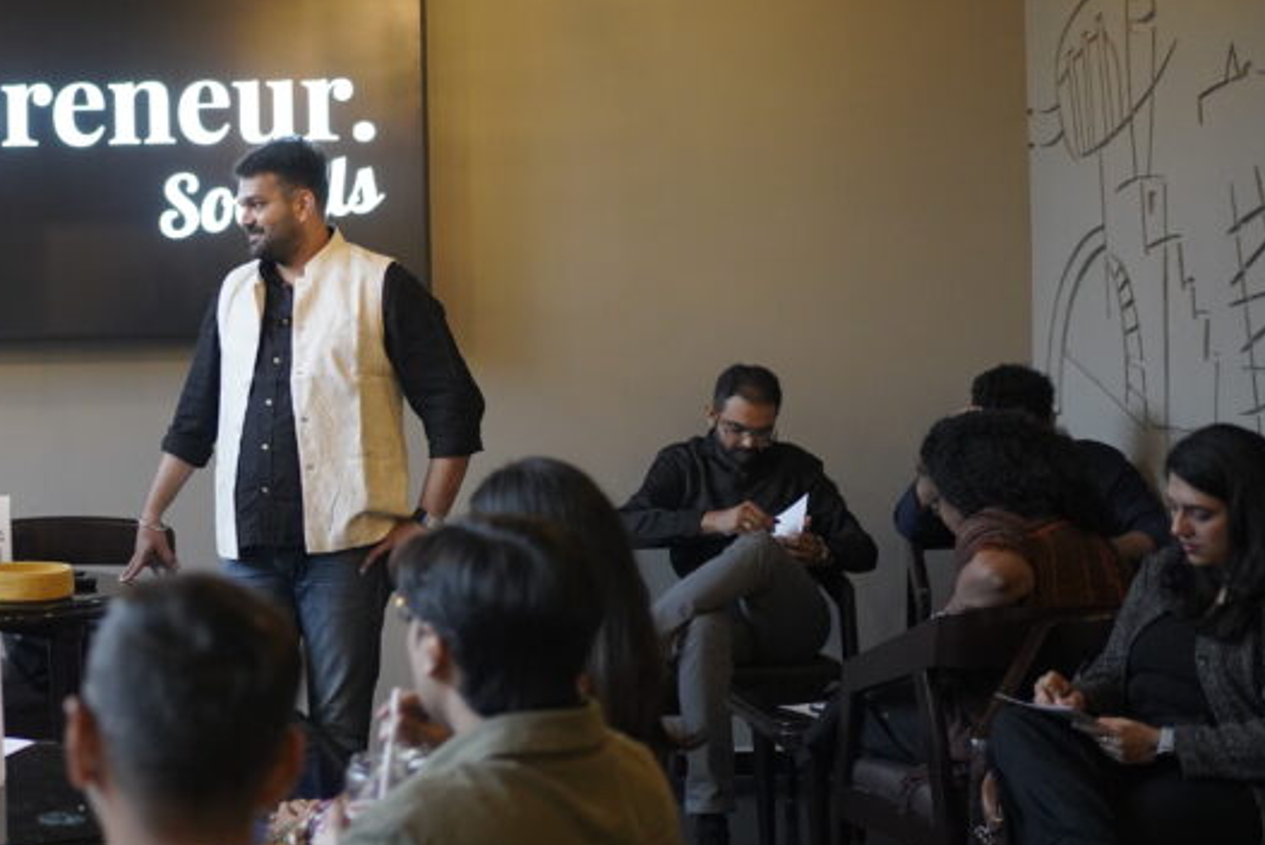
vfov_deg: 20.0
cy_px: 275
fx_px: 2391
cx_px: 82
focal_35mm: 68
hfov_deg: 28.3
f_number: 1.8
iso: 3200
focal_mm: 35
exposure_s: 1/100
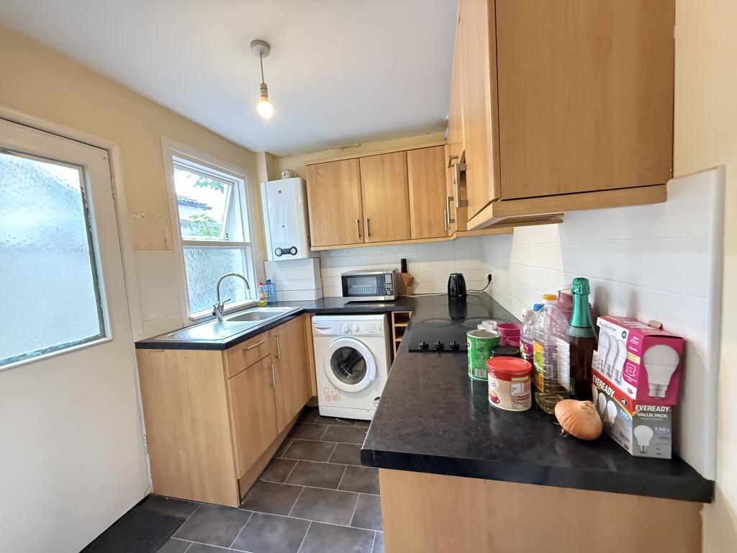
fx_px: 298
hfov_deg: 102.1
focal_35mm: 14
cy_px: 276
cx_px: 368
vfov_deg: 85.7
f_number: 2.2
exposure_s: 1/60
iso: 800
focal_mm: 2.22
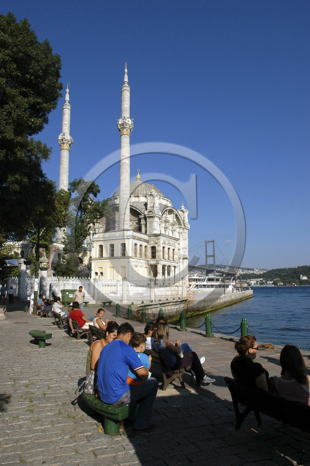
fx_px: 330
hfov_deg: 50.3
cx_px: 155
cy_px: 233
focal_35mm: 26
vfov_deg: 70.5
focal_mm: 17
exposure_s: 1/400
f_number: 10
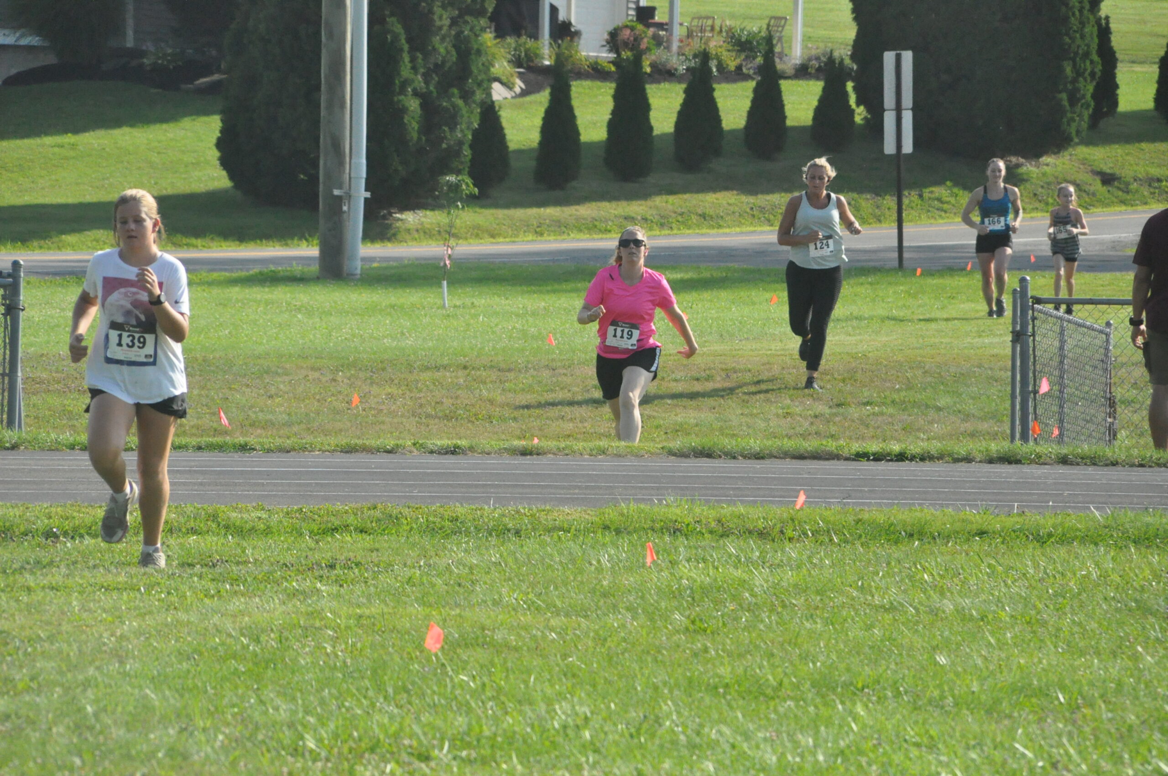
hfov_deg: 6.9
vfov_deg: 4.6
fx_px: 9721
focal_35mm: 300
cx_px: 584
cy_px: 388
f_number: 10
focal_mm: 200
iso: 3200
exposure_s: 1/4000
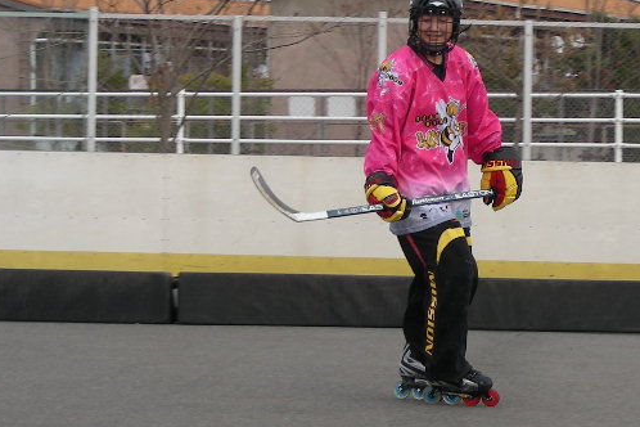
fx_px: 3306
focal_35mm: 186
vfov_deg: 7.4
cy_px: 161
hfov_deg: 11.0
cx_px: 458
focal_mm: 14.6
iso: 50
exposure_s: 1/228
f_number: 4
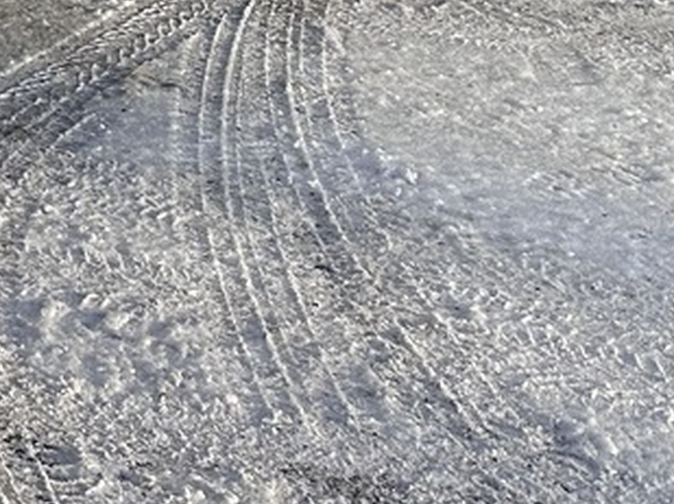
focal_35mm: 112
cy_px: -528
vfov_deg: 11.7
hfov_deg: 15.1
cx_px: -571
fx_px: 2178
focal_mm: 6.86
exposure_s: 1/3247
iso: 80
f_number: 1.78
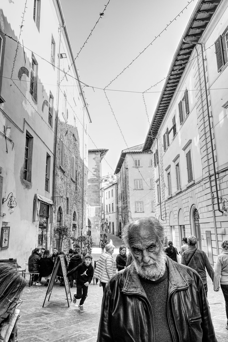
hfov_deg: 47.9
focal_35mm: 27
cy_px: 171
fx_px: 256
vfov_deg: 67.4
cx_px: 114
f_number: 8
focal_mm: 18
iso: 200
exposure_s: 1/100
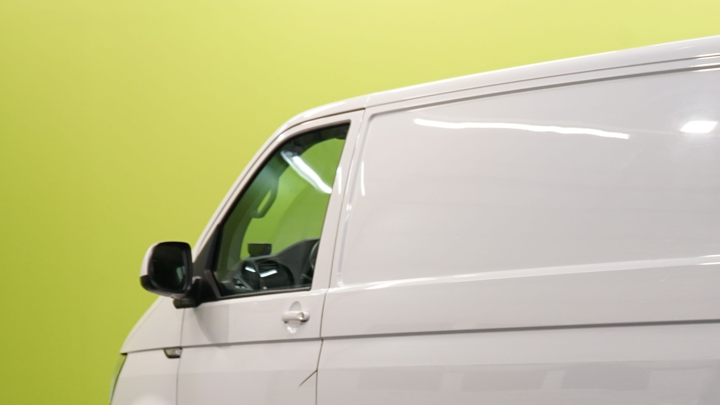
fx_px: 2959
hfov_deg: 13.6
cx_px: 782
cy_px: 420
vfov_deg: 7.8
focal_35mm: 155
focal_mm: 66
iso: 640
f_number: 8
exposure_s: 1/30
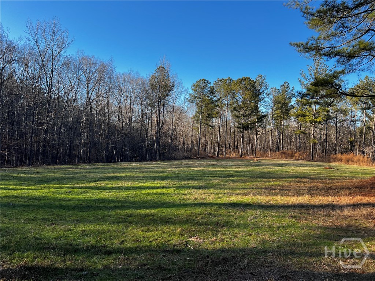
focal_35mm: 26
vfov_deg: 53.1
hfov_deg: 67.3
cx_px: 188
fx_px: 282
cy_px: 140
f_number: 1.5
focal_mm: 5.7
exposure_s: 1/1183
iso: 50
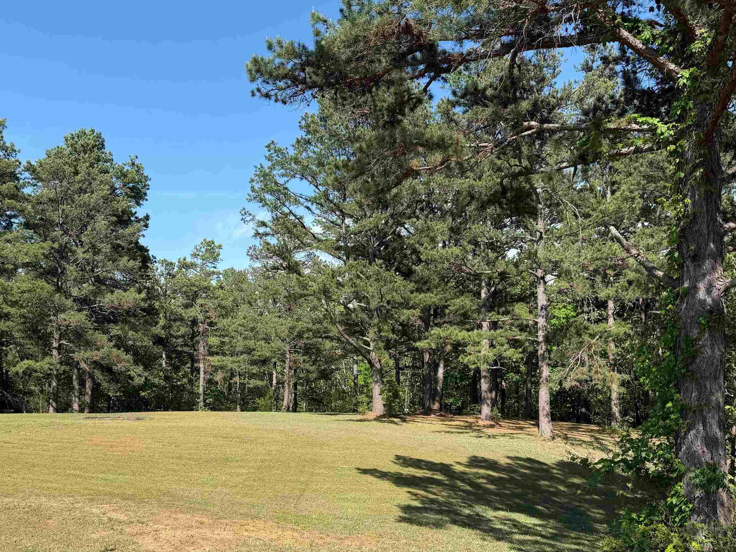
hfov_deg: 55.3
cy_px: 341
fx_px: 702
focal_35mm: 33
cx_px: 344
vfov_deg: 42.7
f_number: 1.78
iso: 80
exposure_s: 1/2703
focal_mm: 6.76
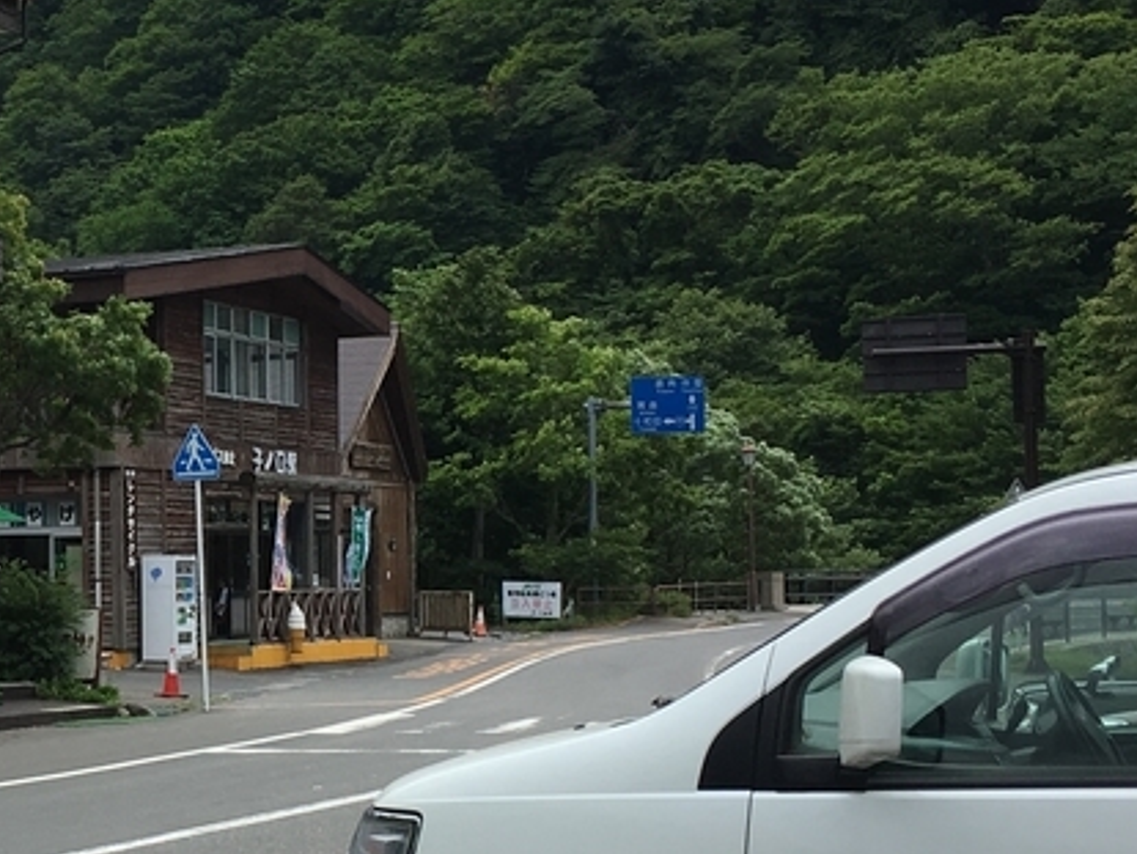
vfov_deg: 17.6
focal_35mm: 84
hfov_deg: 22.5
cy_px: 508
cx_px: 33
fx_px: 2761
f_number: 2.2
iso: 25
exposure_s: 1/1026
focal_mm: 4.15
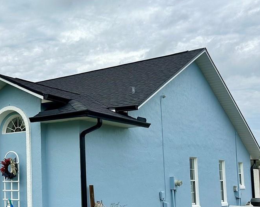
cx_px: -7
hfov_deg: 30.4
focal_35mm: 57
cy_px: 128
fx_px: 438
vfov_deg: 26.6
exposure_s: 1/5848
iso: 80
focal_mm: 6.86
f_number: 1.78
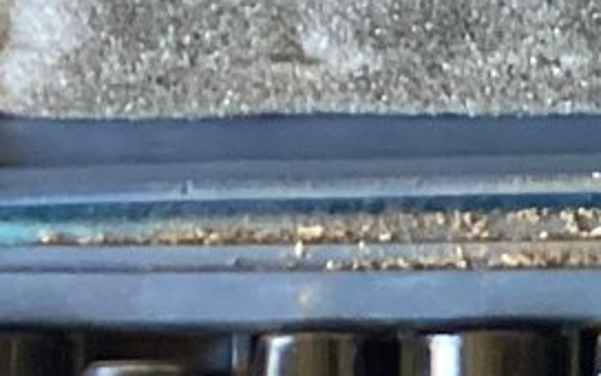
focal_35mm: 183
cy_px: 236
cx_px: 1283
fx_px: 2997
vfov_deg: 7.2
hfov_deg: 10.4
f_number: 2.4
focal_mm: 3.3
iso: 200
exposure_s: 1/60
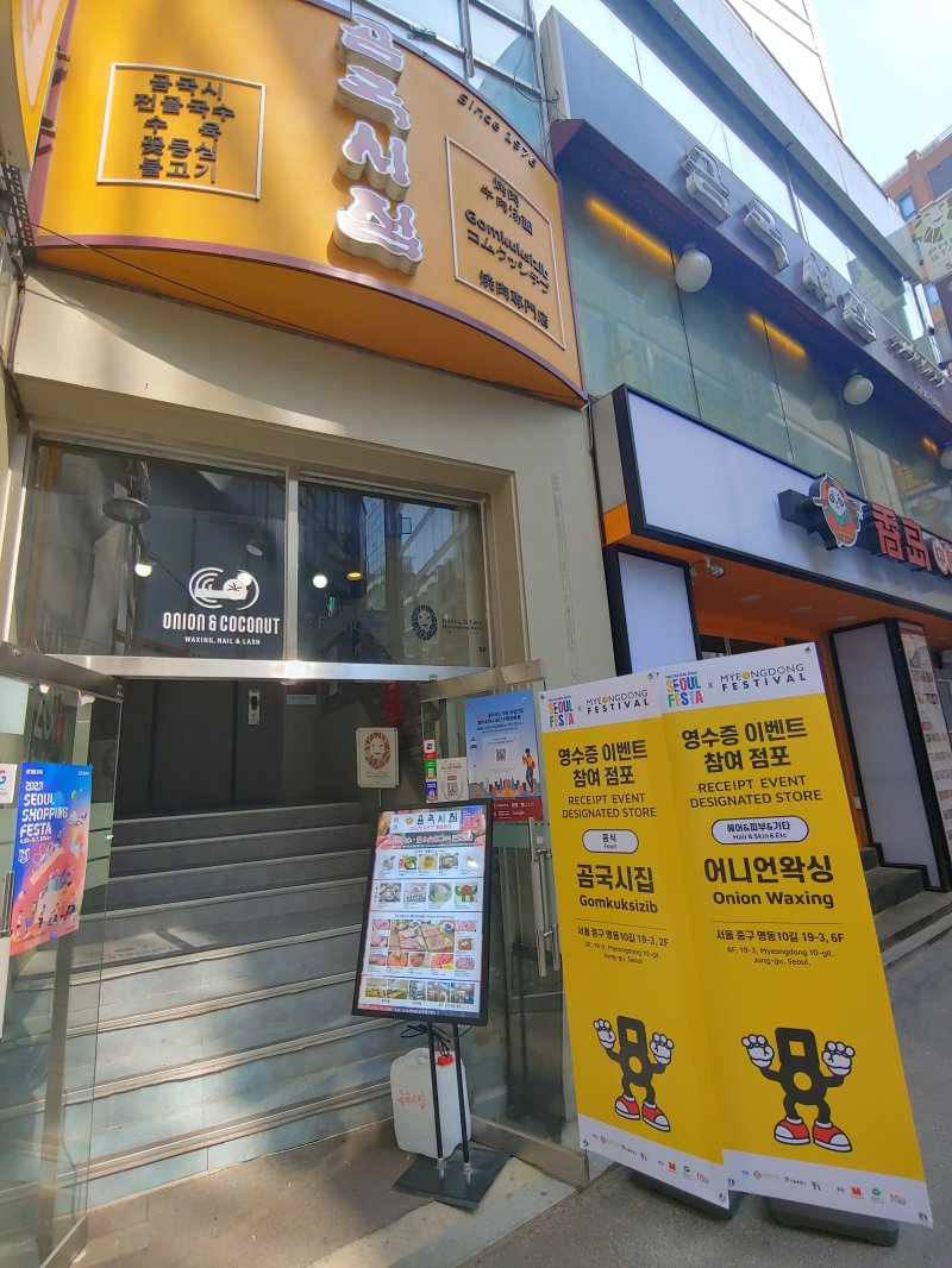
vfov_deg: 94.5
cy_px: 634
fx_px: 586
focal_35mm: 16
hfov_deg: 78.1
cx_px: 476
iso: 50
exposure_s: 1/160
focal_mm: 2.18
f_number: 1.9
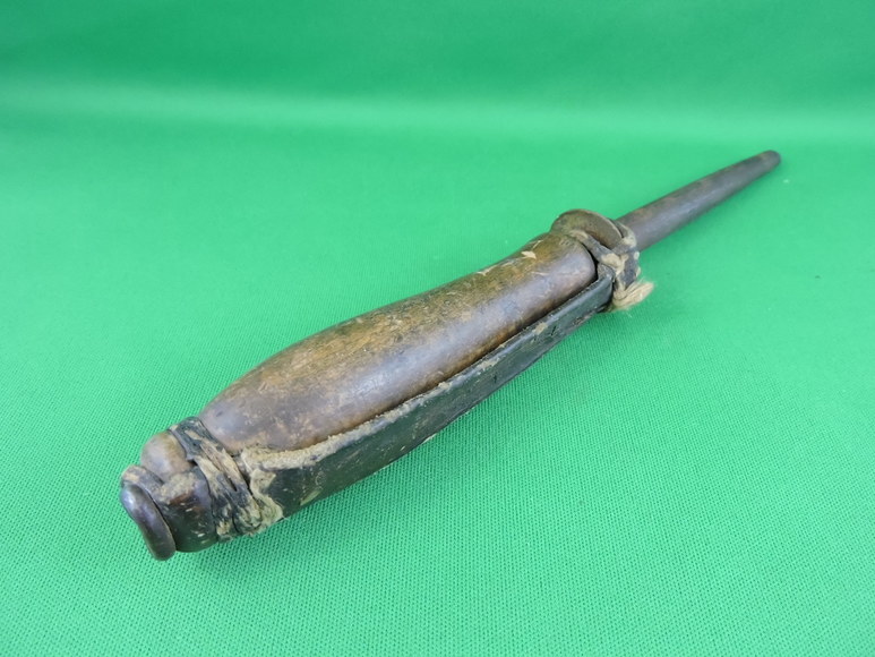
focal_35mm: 24
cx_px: 438
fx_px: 607
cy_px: 328
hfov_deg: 71.6
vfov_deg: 56.8
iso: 800
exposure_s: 1/100
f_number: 3.3
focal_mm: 4.3
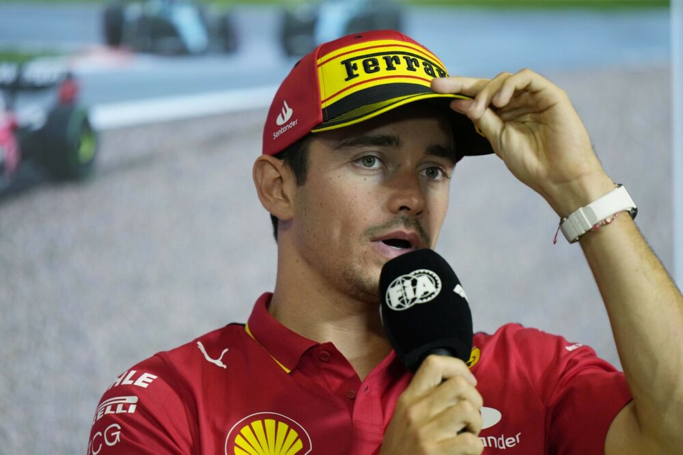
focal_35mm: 400
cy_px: 228
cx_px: 342
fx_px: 7586
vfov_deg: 3.4
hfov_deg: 5.2
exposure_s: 1/160
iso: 1250
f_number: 2.8
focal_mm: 400
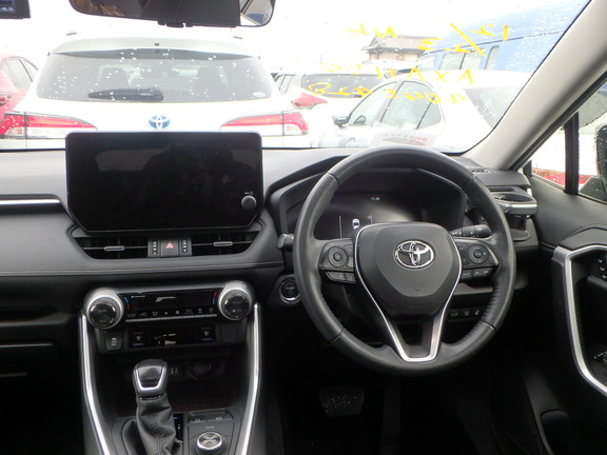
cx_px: 304
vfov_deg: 41.8
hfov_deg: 54.0
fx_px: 596
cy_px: 228
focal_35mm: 34
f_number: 4.9
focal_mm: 6
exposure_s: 1/40
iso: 200
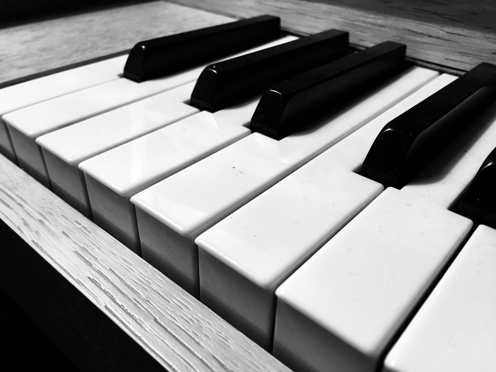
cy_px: 186
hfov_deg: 61.7
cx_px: 248
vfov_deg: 48.2
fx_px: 416
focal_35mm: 29
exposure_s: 1/33
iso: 160
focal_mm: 4.15
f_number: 2.2
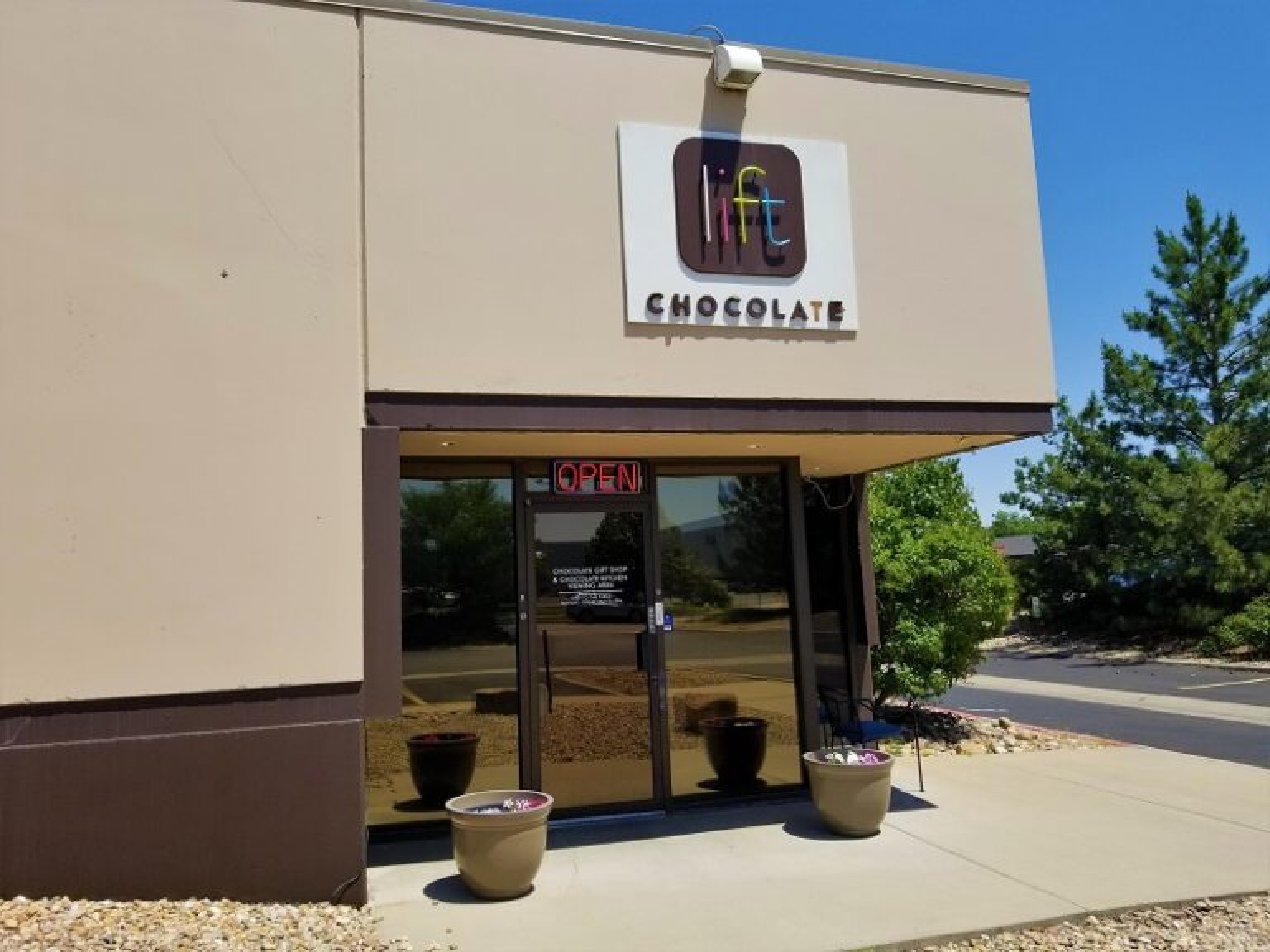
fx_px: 954
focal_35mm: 26
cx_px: 635
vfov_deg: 53.1
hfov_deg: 67.3
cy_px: 476
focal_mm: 4.3
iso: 50
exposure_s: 1/2648
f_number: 1.7
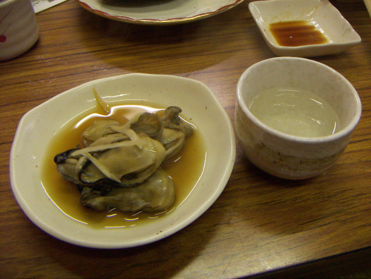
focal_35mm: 36
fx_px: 386
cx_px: 186
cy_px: 140
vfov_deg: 39.7
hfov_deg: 51.4
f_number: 2.8
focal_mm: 4.7
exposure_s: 1/50
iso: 200
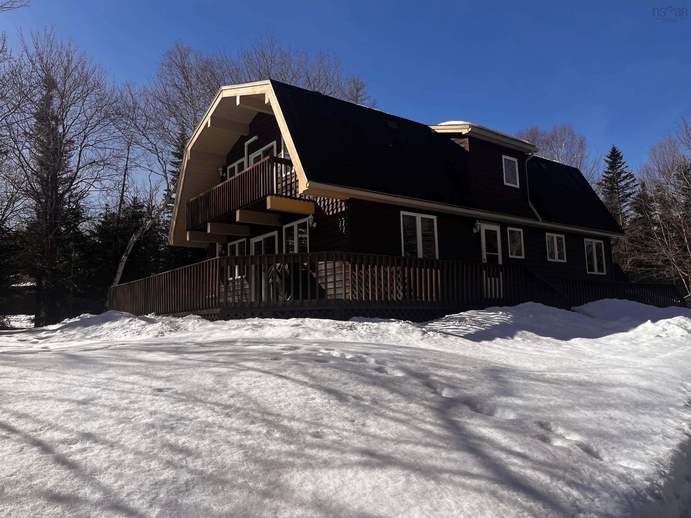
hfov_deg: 67.3
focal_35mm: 26
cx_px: 346
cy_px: 259
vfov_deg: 53.1
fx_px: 519
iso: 50
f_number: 1.6
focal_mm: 5.1
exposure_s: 1/5556
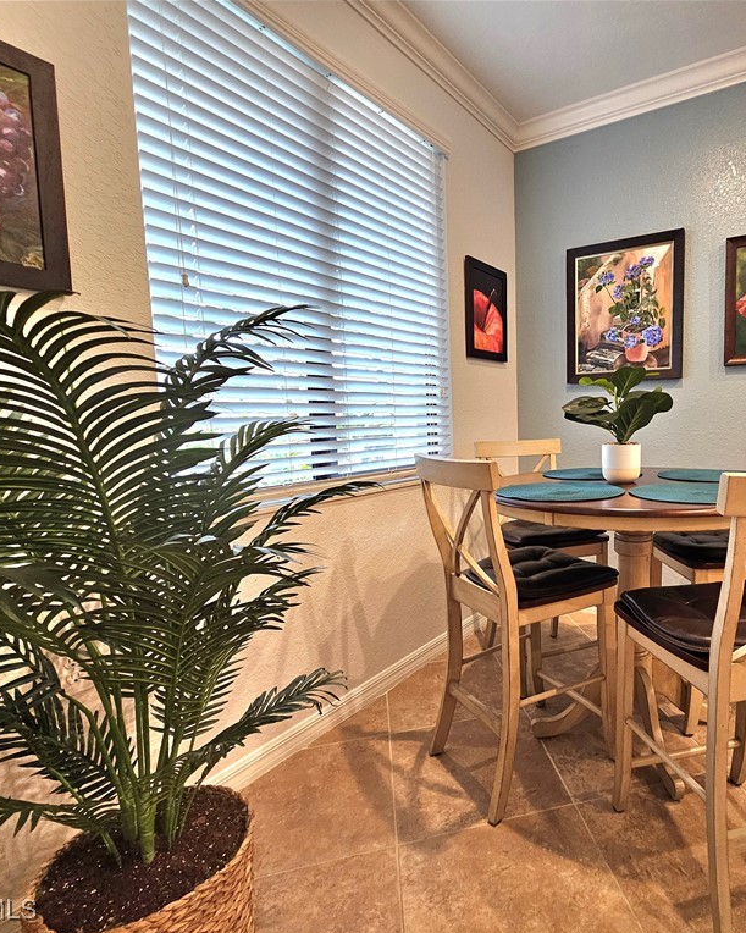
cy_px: 468
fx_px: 469
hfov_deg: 74.0
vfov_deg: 89.6
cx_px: 513
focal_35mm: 17
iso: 200
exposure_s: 1/60.2
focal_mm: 2.2
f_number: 2.2
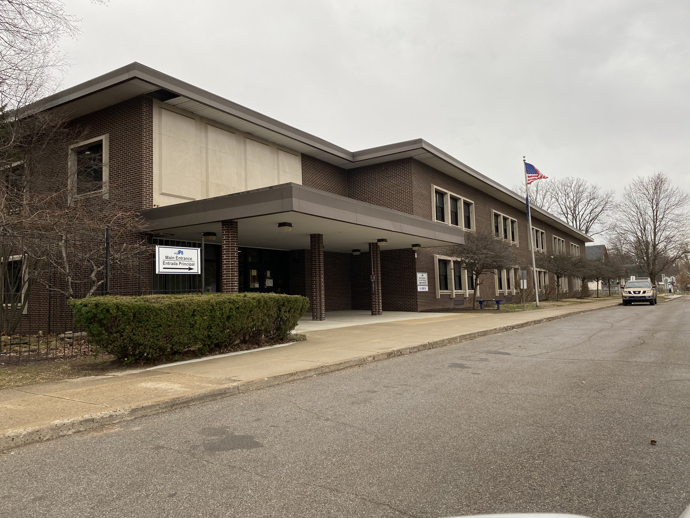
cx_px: 345
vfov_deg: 53.1
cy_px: 259
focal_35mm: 26
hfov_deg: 67.3
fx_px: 518
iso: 32
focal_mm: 4.25
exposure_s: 1/170
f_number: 1.8
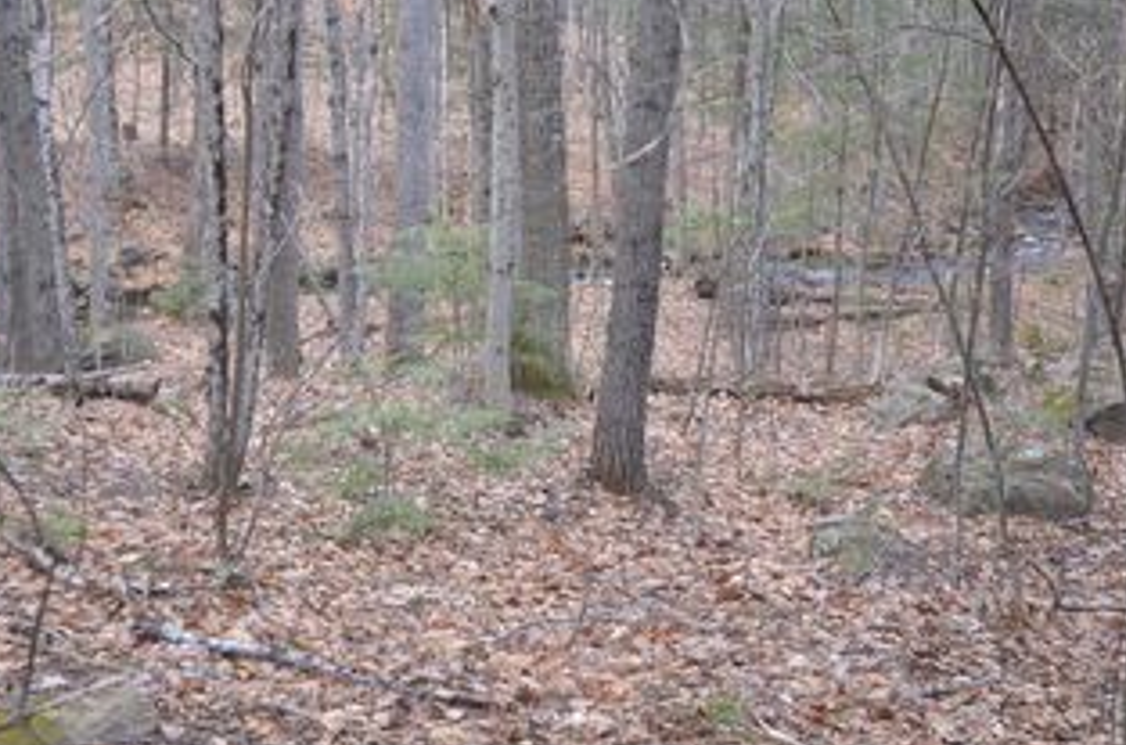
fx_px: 1498
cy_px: 189
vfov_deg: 27.6
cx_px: 389
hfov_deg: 40.8
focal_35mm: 48
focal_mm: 20
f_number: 5.6
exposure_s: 1/80
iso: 400
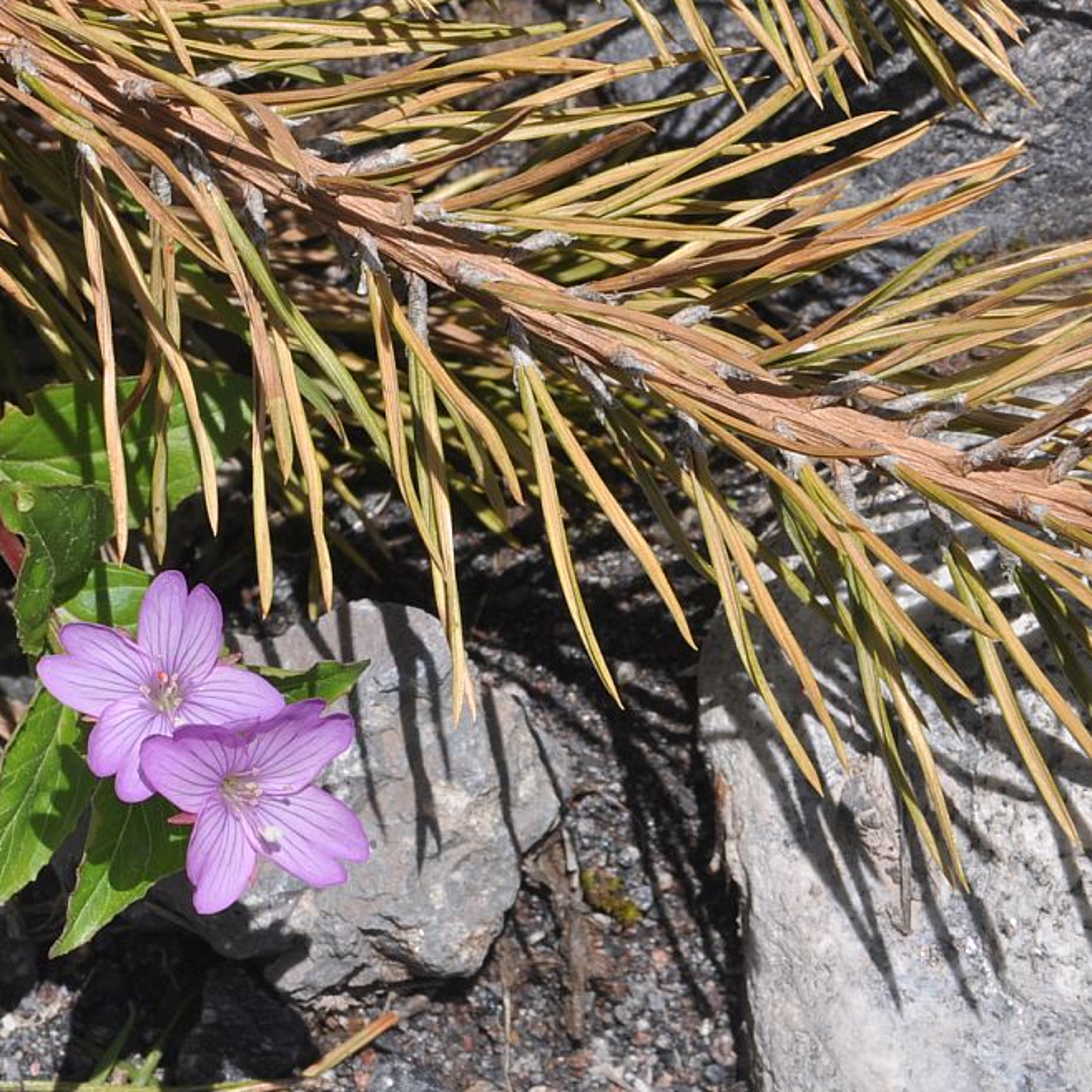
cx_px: 121
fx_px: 6740
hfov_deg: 9.2
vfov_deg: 9.3
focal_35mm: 189
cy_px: 704
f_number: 18
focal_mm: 75
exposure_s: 1/125
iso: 200
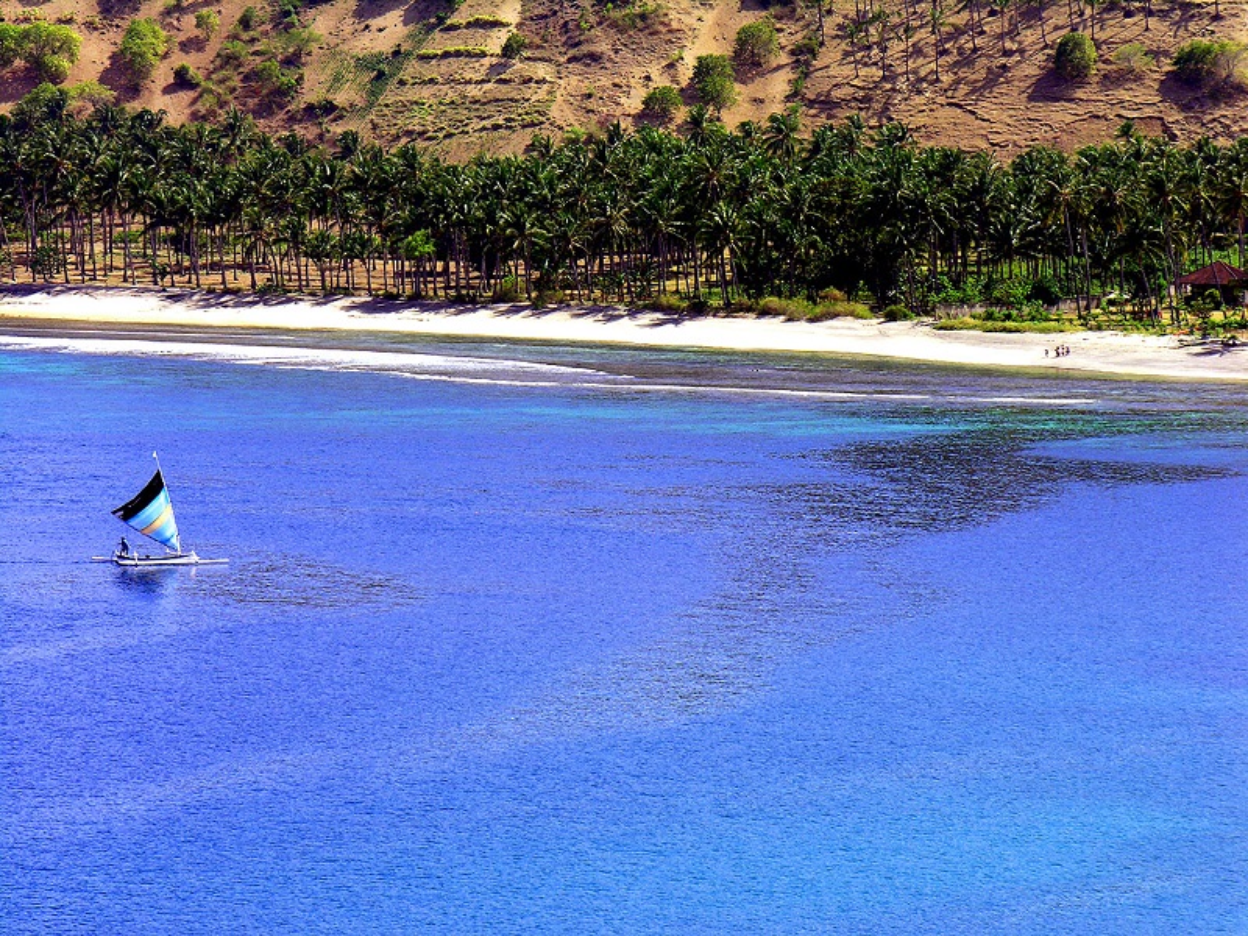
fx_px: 6309
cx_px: 624
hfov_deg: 11.3
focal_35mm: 175
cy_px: 468
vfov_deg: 8.5
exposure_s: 1/136
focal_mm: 44.5
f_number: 5.6
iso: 50
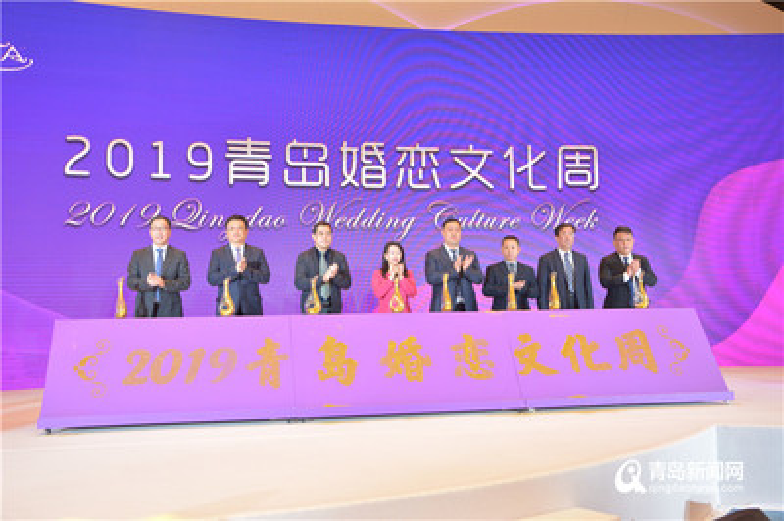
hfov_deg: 51.3
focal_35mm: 38
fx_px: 816
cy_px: 260
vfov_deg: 35.4
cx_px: 392
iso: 800
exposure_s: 1/125
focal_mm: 25
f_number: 5.6
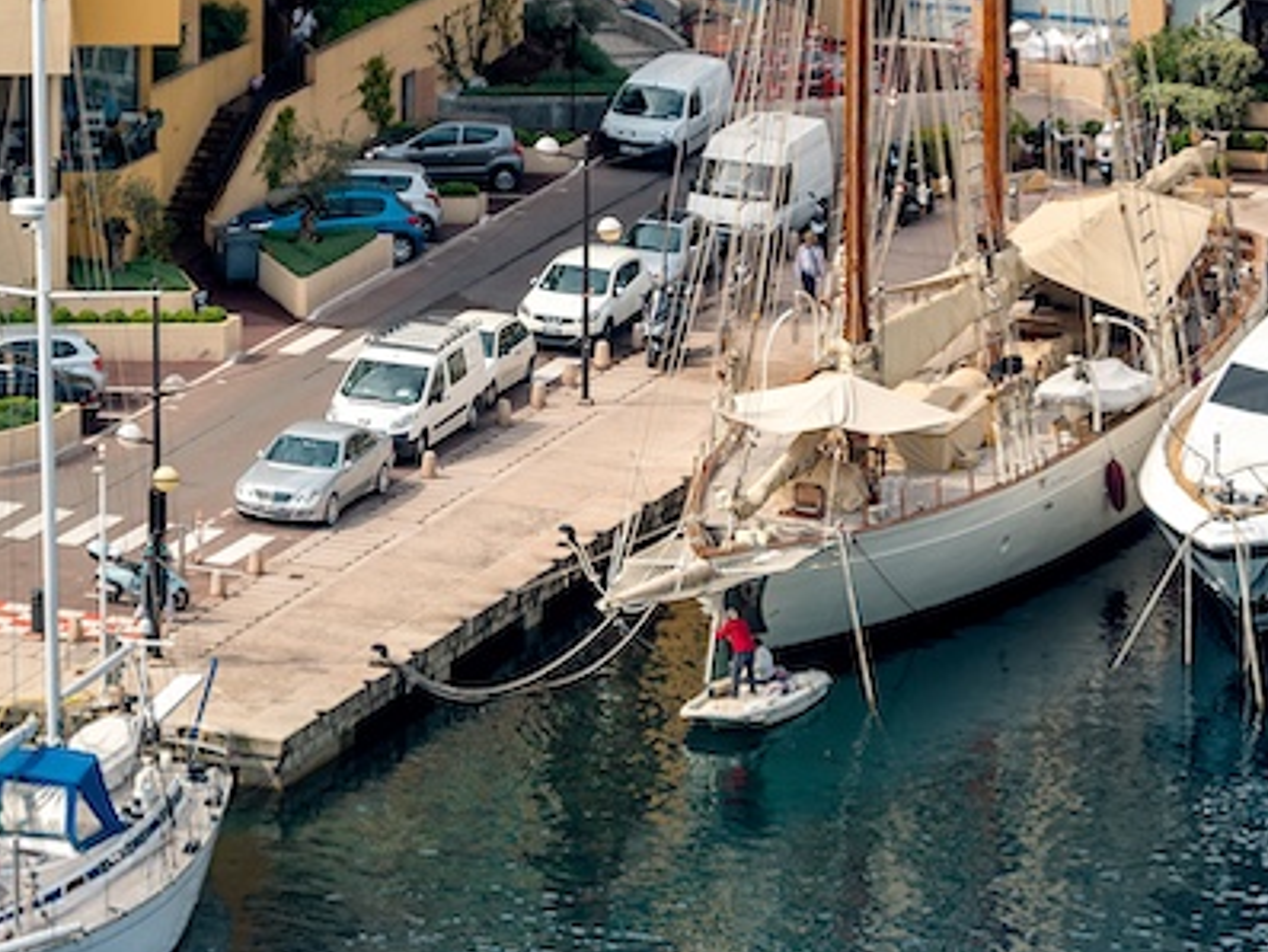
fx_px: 13044
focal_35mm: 356
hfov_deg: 5.5
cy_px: -216
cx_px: -703
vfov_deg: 4.2
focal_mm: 98
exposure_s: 1/200
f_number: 8
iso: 100
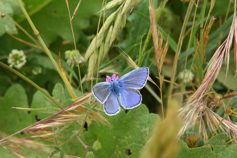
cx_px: 118
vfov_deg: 8.7
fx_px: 1037
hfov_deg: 13.0
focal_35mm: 158
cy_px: 79
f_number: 16
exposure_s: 1/100
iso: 400
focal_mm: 105
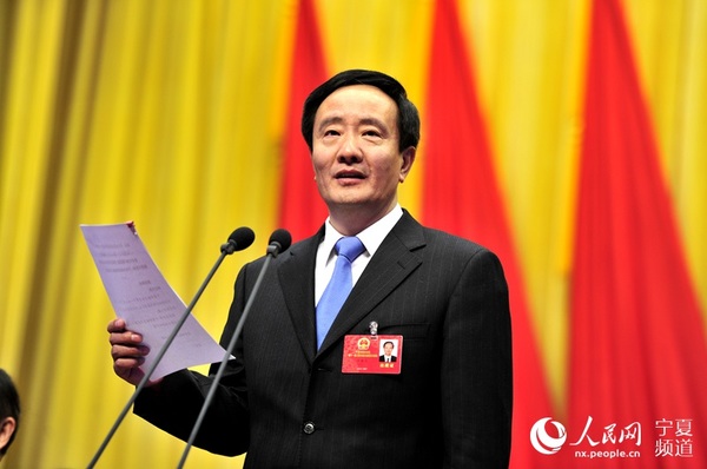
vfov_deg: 10.1
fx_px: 2647
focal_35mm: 135
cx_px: 354
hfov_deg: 15.2
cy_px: 234
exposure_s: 1/250
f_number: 3.2
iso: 1000
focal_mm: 135
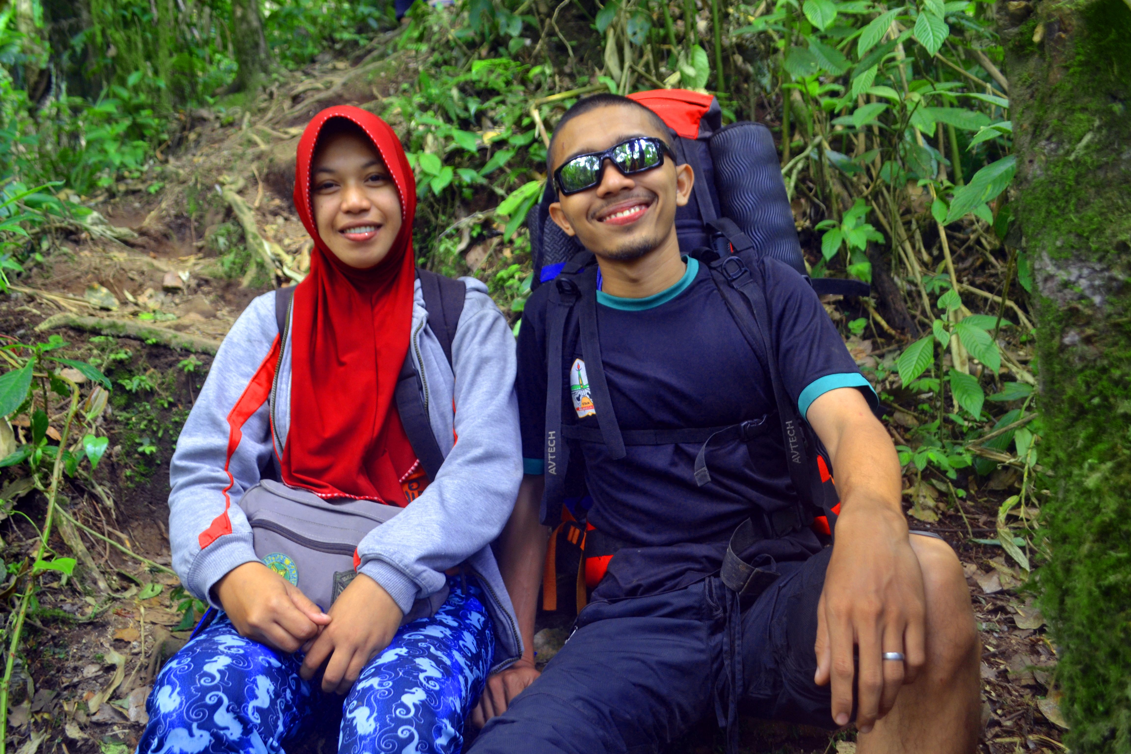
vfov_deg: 47.9
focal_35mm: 27
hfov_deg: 67.4
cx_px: 566
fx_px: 848
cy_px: 377
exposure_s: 1/40
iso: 400
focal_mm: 18
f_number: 3.5
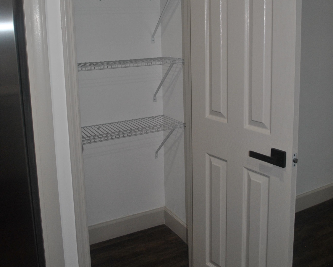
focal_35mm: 38
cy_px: 74
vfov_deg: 38.4
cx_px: 167
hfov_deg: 47.9
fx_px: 375
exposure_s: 1/60
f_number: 3.5
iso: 200
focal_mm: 18
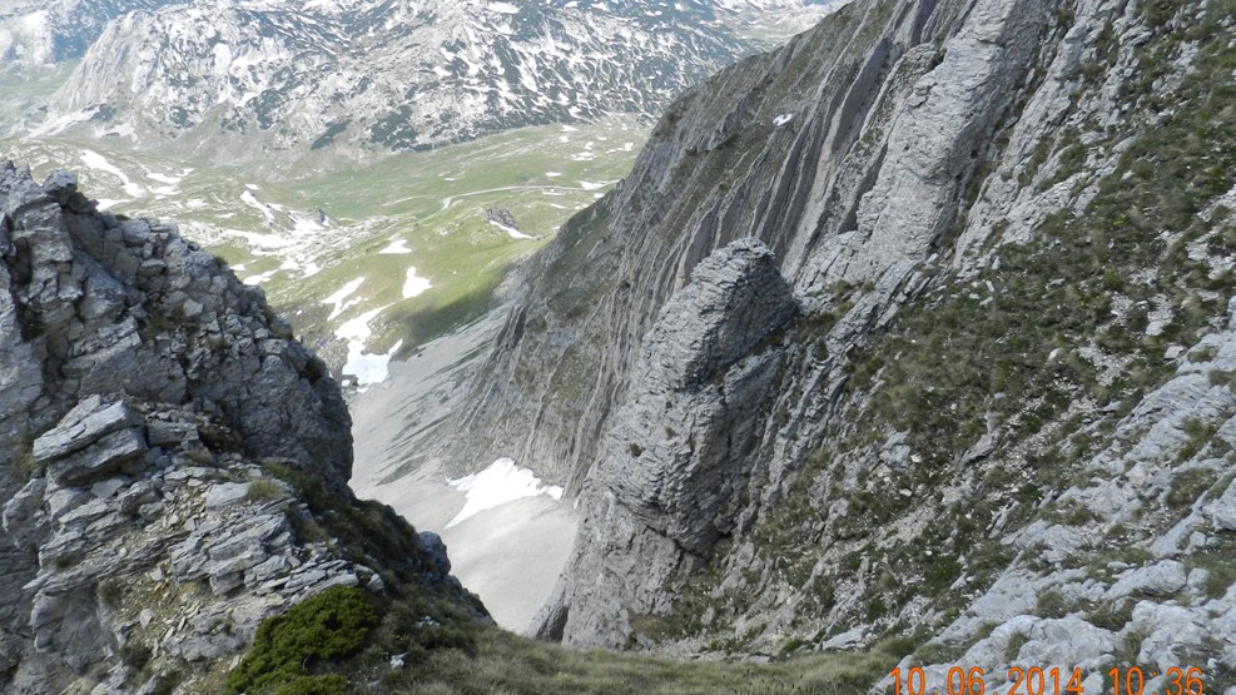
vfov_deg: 44.3
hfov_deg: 71.9
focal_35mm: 26
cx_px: 640
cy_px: 302
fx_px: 852
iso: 160
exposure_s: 1/1000
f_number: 3.4
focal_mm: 4
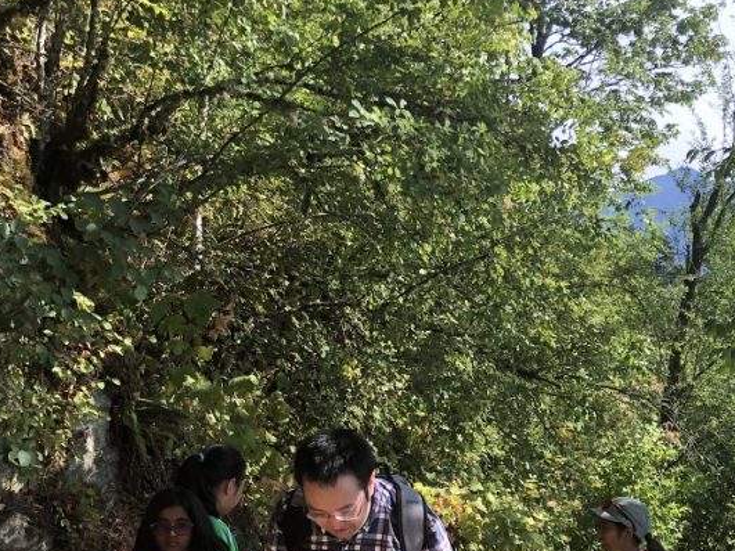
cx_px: 480
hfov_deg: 35.3
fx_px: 1146
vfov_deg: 26.2
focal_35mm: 54
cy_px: 482
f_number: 1.8
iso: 20
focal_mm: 3.99
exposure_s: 1/250
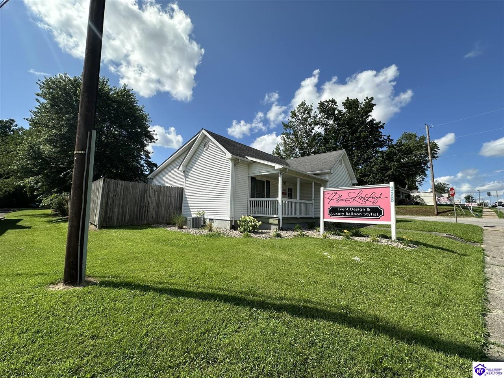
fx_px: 204
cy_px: 189
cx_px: 252
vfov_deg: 85.7
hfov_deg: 102.1
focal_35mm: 14
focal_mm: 2.22
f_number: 2.2
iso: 50
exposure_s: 1/2506
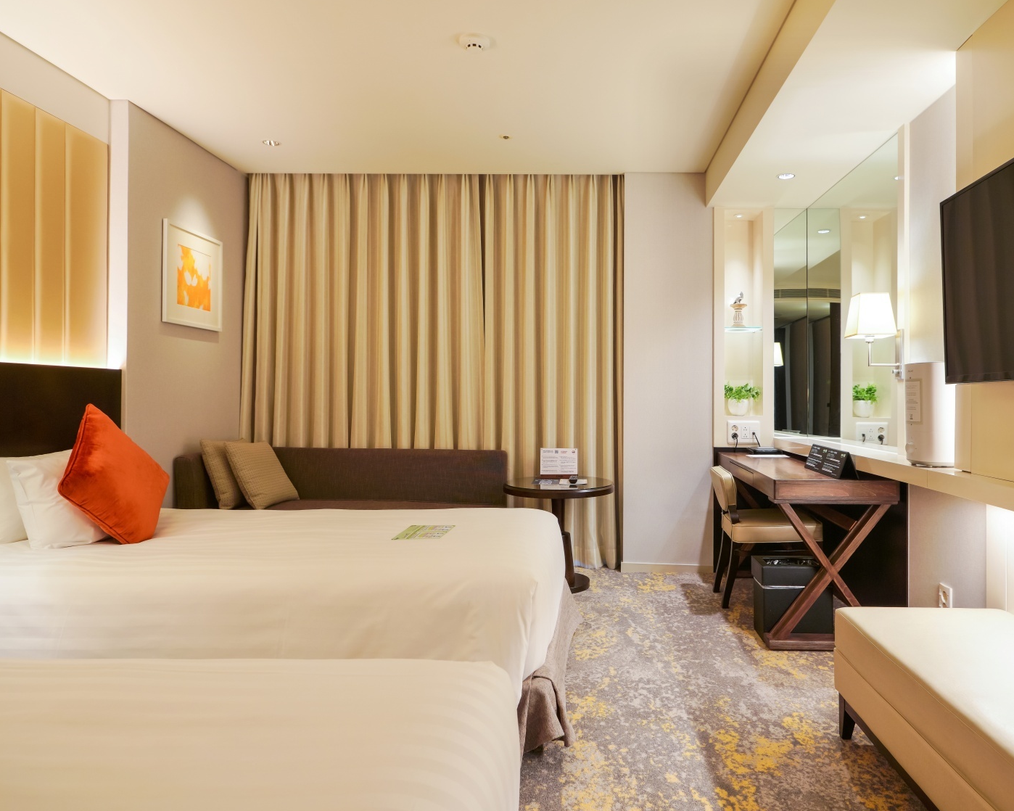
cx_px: 566
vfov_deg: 63.1
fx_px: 660
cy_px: 415
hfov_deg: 74.8
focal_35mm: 22
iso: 200
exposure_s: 1/6
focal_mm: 16
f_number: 5
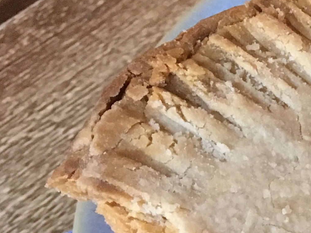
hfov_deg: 14.3
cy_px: 314
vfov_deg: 12.3
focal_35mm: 116
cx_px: 611
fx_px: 1042
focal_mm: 4.15
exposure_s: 1/30
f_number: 2.2
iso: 200
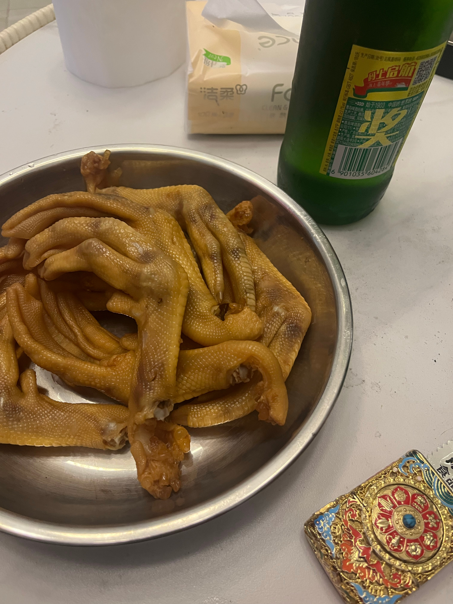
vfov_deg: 67.3
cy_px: 302
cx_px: 226
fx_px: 454
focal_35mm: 26
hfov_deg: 53.1
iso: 400
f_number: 1.6
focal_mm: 5.1
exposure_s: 1/50
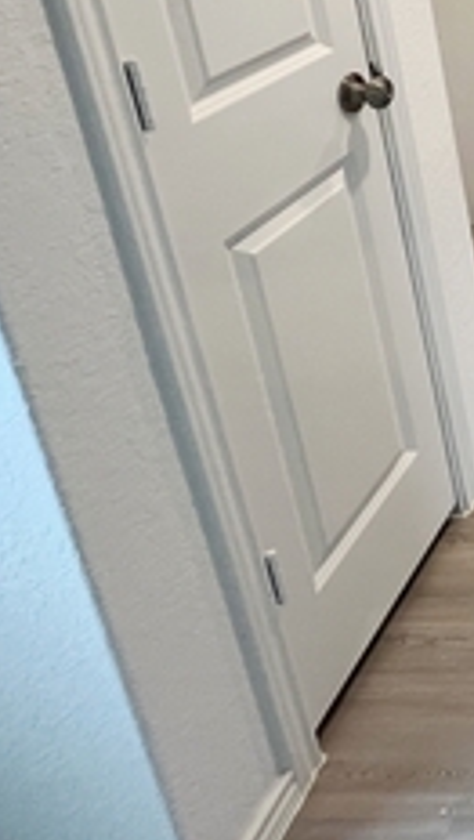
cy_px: 25
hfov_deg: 19.0
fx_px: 869
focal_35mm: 39
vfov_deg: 44.8
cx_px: 944
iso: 160
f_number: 1.8
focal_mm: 1.57
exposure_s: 1/60
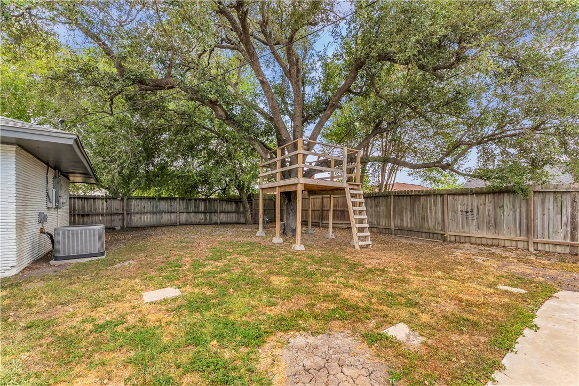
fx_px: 225
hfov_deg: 104.2
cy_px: 193
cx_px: 290
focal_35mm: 14
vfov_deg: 81.2
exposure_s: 1/100
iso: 250
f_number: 9
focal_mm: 14
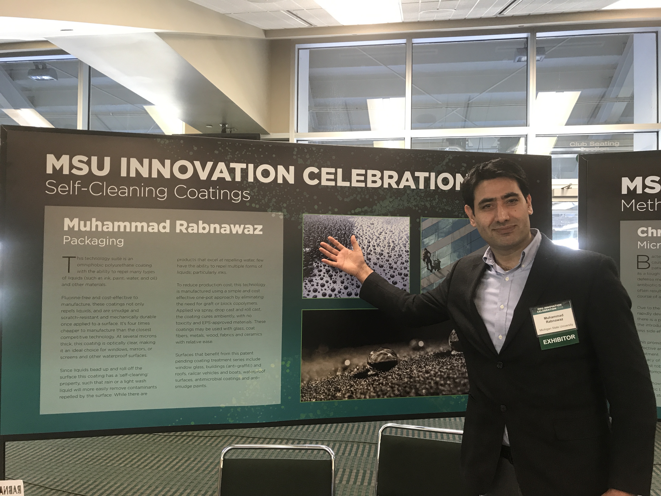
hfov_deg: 63.4
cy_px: 248
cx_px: 330
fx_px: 535
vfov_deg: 49.7
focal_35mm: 28
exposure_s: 1/24
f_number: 1.8
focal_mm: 3.99
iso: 40
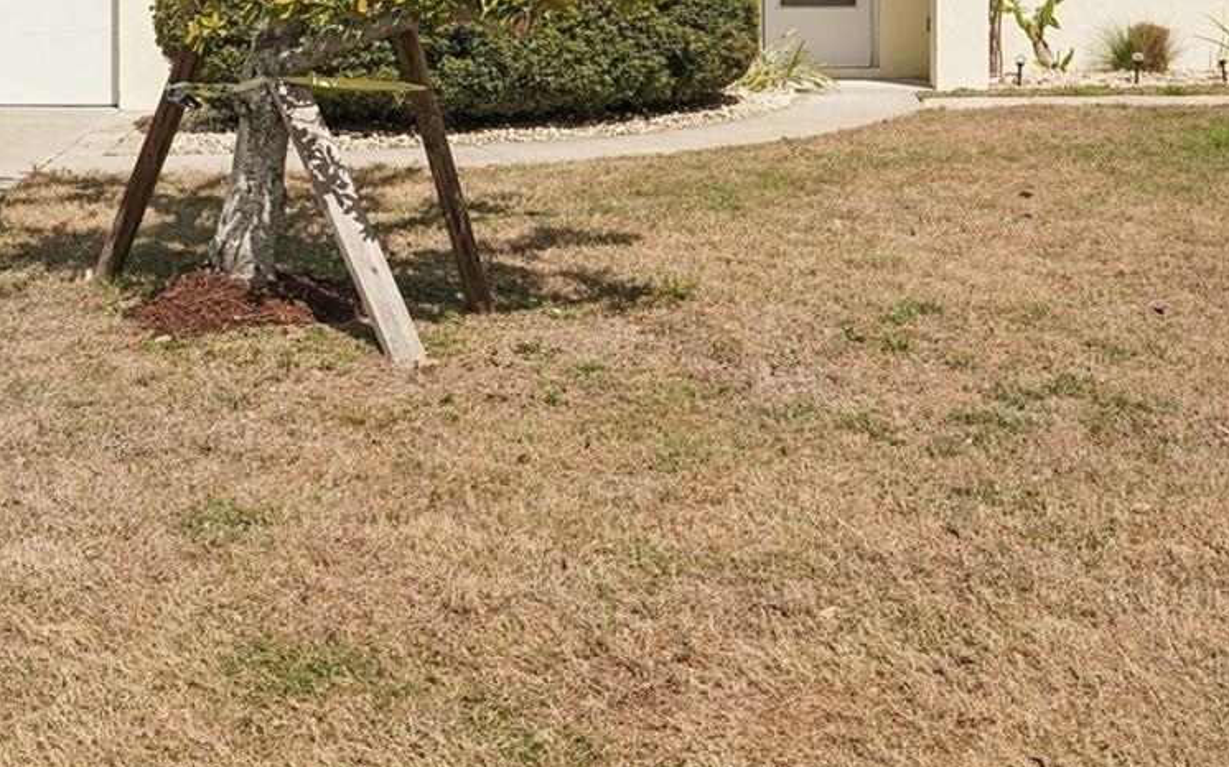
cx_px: 339
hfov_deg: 34.0
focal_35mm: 59
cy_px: -99
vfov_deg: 20.8
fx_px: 1976
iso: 400
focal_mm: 27
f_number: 8
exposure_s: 1/1250
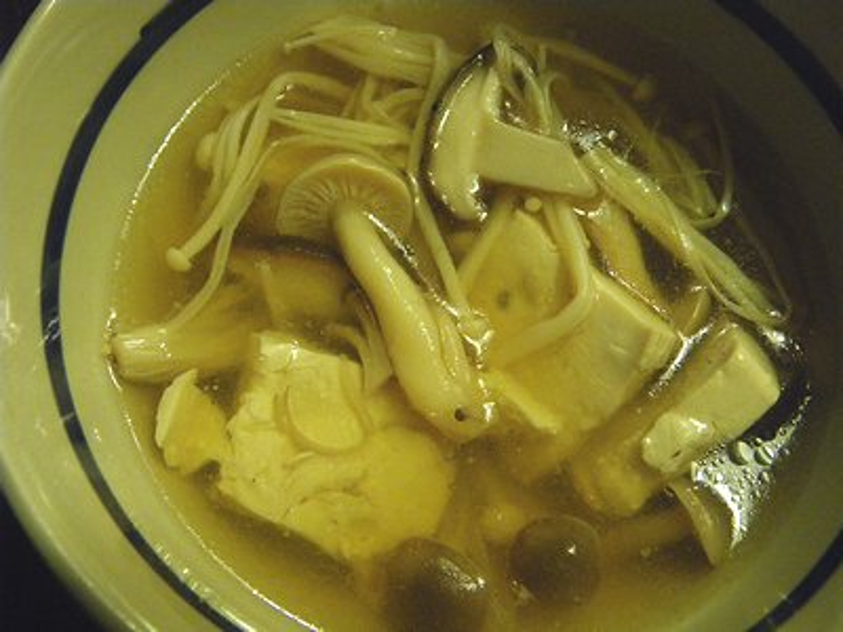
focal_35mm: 34
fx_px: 828
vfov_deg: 41.8
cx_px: 422
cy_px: 316
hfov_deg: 54.0
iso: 800
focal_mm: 6.1
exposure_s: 1/30
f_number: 3.8
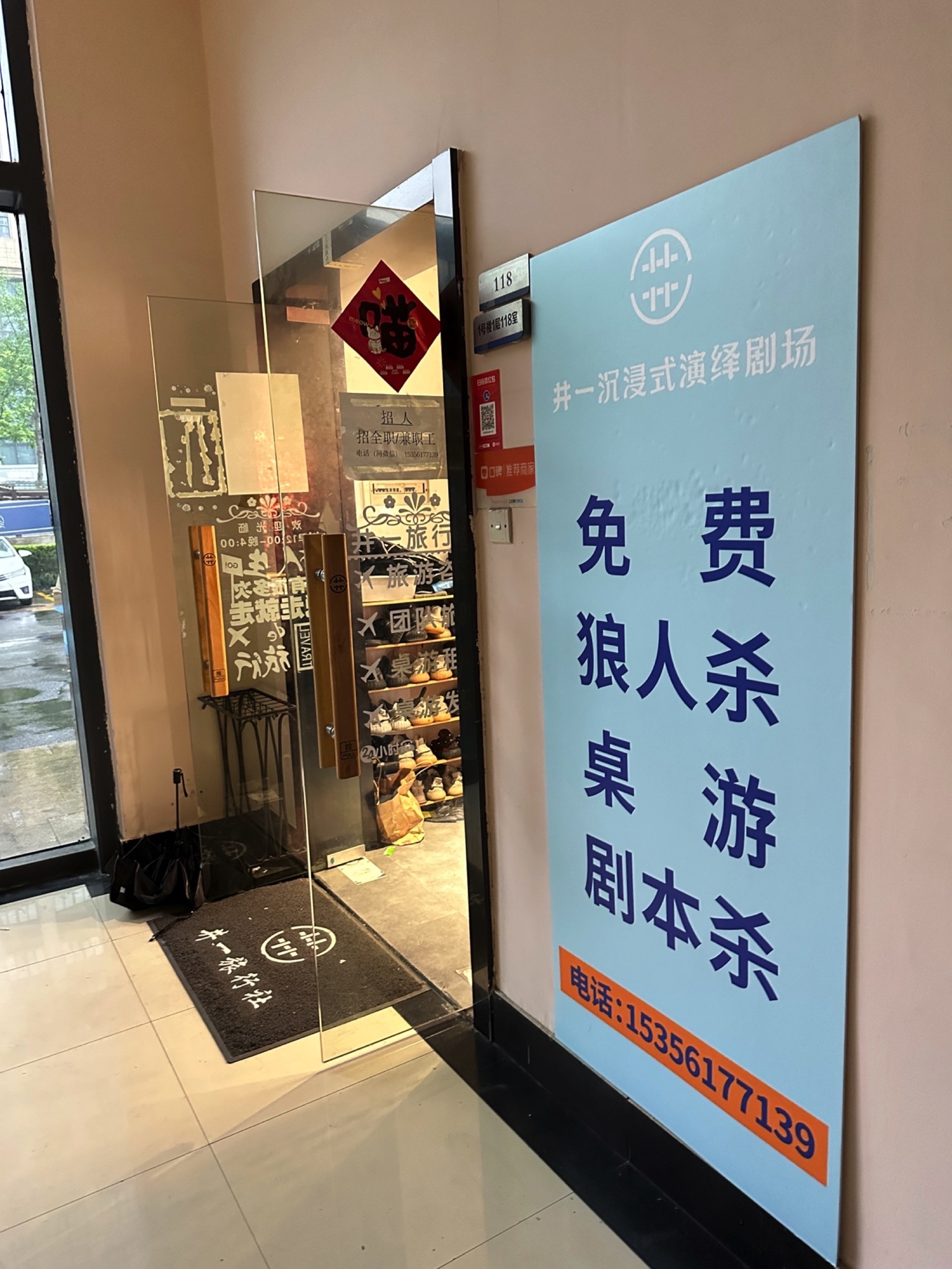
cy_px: 634
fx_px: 880
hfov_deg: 56.8
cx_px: 476
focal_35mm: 24
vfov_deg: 71.6
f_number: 1.78
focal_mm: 6.86
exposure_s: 1/37
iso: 1000
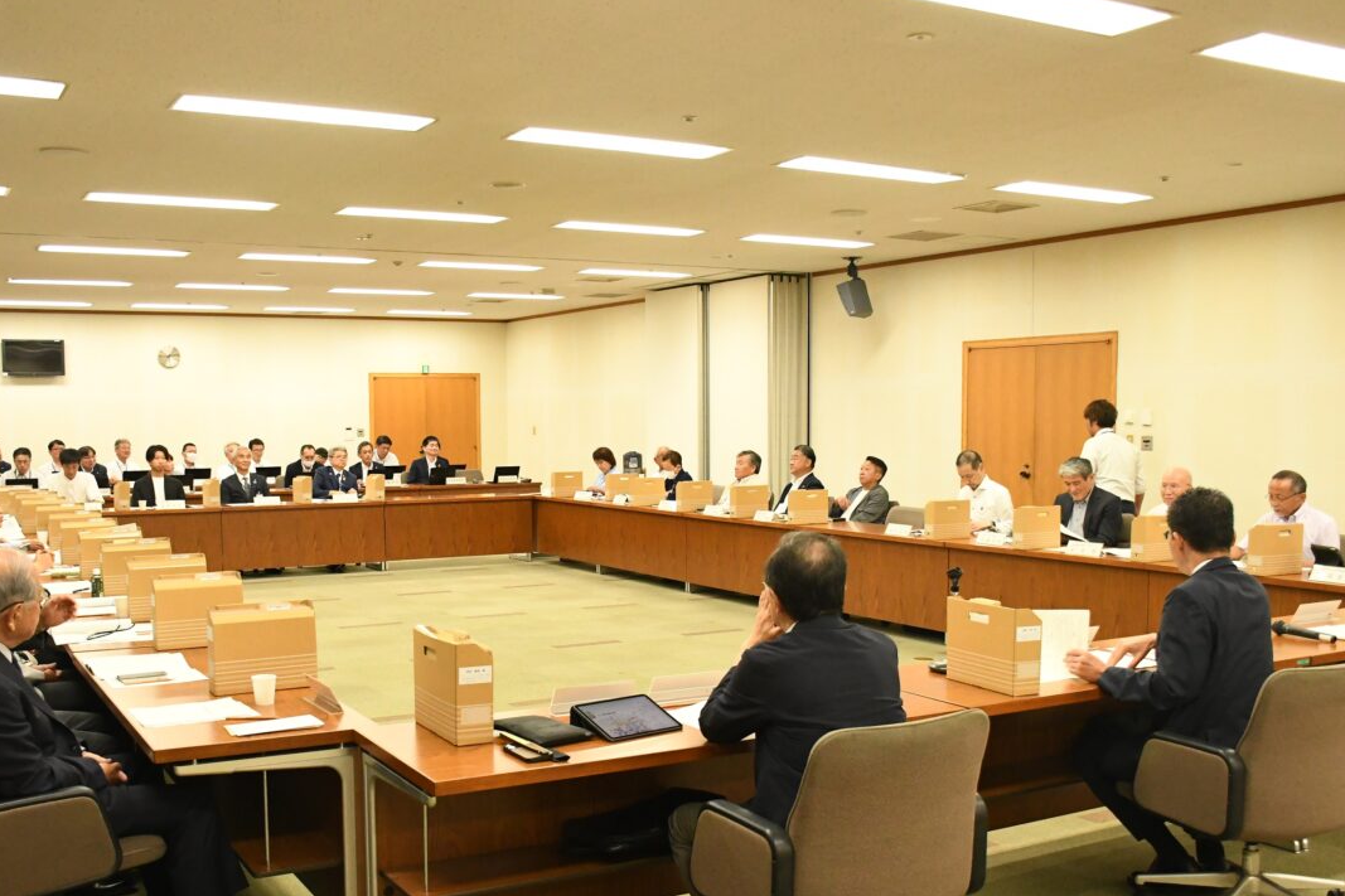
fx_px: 1345
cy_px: 527
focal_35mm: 36
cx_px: 599
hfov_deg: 53.0
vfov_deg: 36.8
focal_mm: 20
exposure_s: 1/200
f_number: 5
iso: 4000
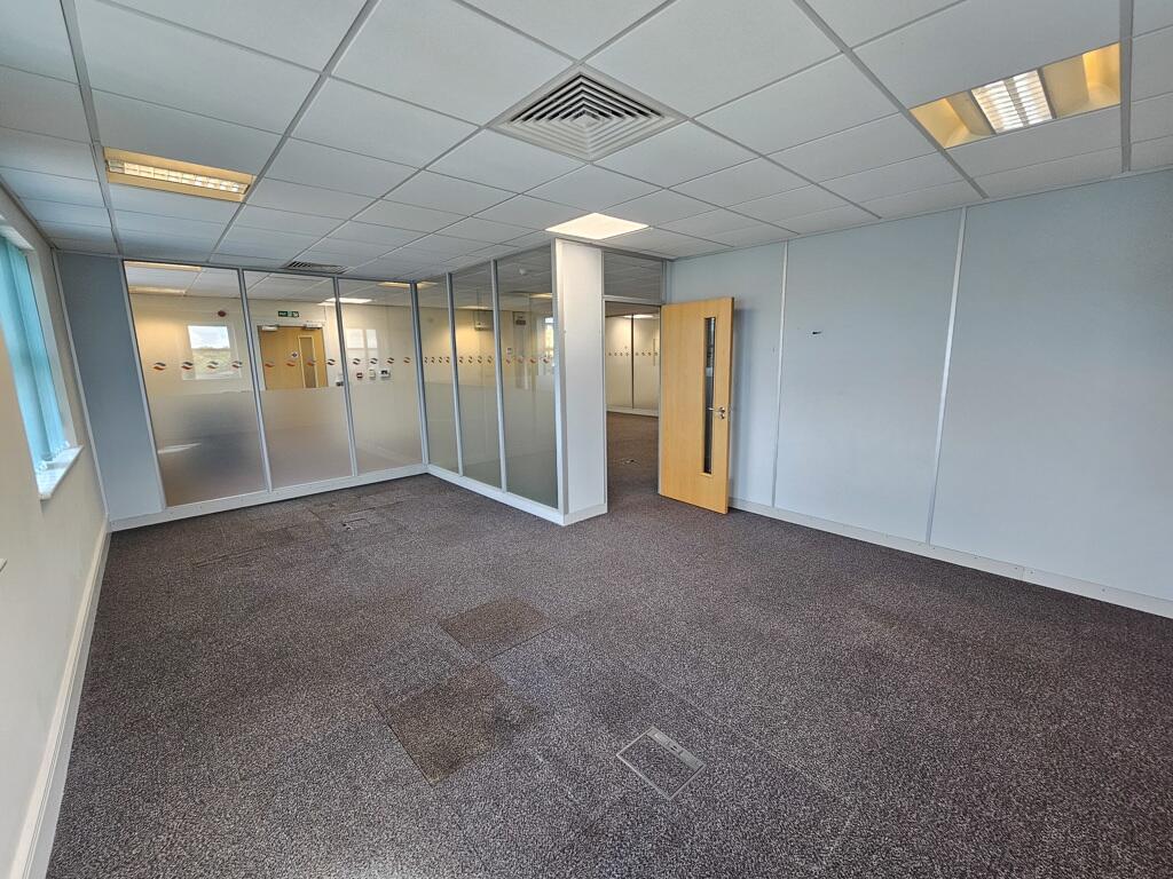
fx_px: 441
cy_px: 440
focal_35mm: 13
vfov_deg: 89.9
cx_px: 586
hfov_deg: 106.2
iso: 100
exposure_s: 1/50
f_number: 2.2
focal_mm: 2.2
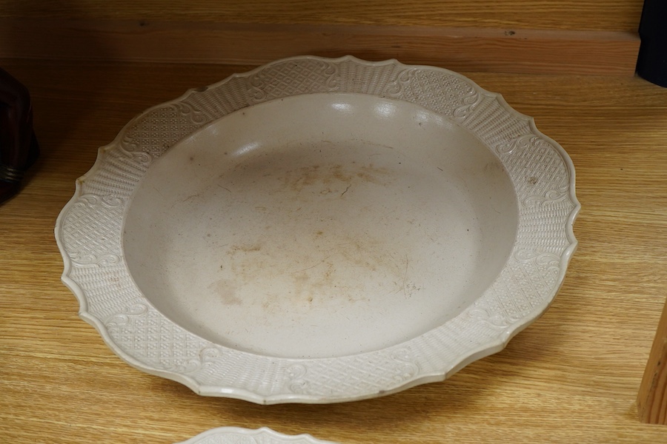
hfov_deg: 43.6
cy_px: 222
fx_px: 834
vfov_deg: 29.9
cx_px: 334
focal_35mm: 45
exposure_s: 1/125
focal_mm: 30
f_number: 9
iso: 1250
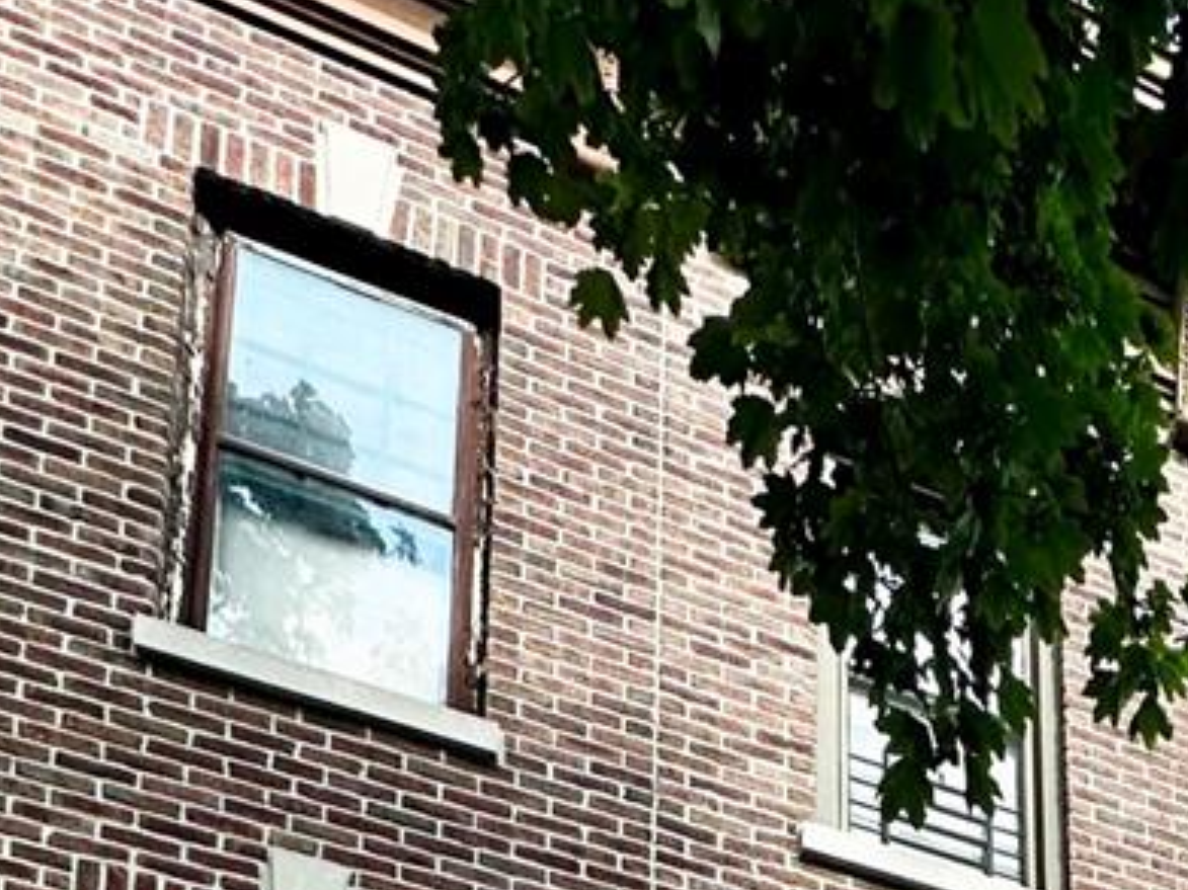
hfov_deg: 30.2
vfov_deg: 15.0
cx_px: 1401
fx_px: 1887
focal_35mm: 55
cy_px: 2151
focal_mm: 2.22
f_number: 2.2
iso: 40
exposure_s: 1/367
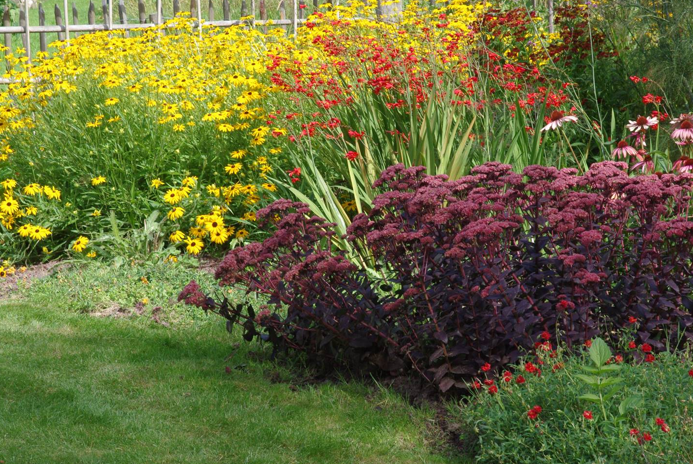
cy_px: 225
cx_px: 341
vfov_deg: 11.6
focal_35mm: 118
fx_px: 2274
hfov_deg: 17.3
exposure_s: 1/50
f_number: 13
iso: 200
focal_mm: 70
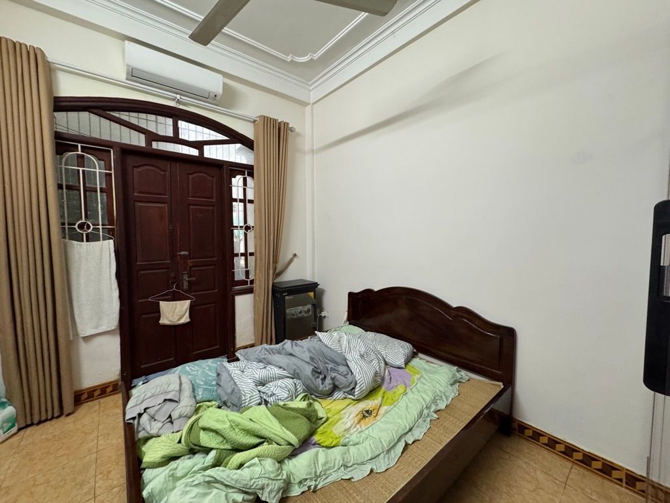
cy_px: 252
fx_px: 271
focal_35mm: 14
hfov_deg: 102.1
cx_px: 335
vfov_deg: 85.7
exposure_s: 1/50
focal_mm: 2.22
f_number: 2.2
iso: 320
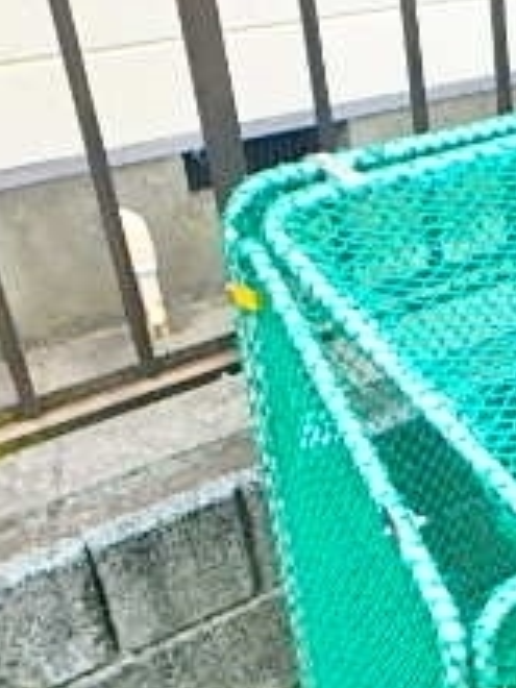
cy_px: 541
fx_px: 1212
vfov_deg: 31.0
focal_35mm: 61
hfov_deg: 20.6
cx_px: 772
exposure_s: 1/60
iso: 125
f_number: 3.5
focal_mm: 3.7
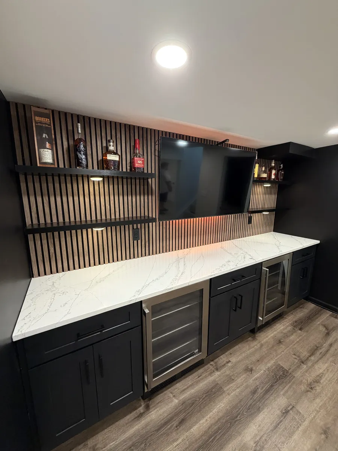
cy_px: 226
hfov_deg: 85.7
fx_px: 182
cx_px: 169
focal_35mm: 14
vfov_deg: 102.1
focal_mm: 2.22
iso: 400
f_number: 2.2
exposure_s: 1/60
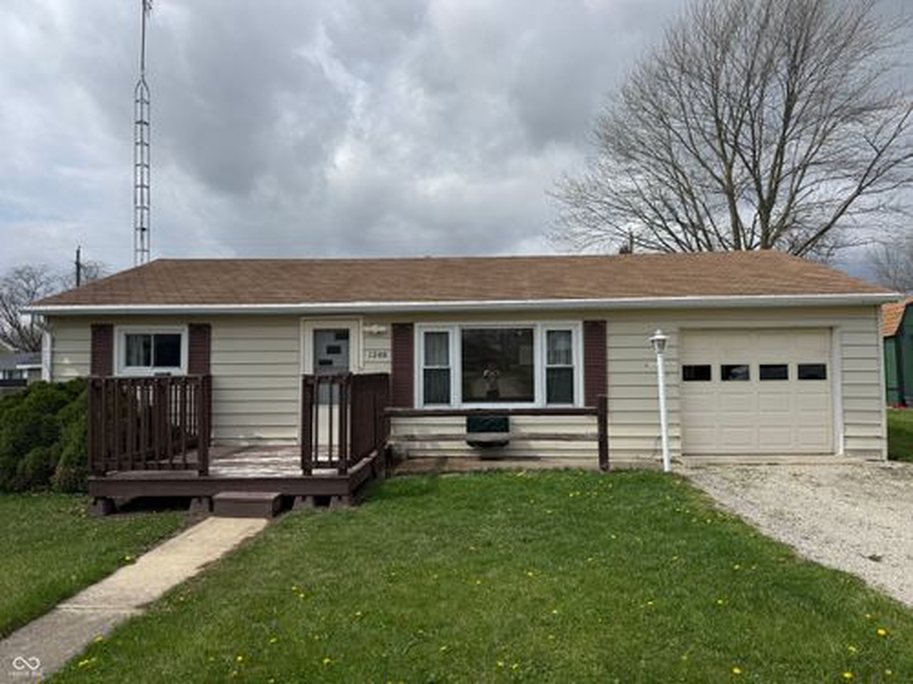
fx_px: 633
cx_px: 456
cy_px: 342
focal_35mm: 24
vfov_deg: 56.8
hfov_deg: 71.6
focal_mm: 6.76
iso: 80
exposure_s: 1/7092
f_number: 1.78
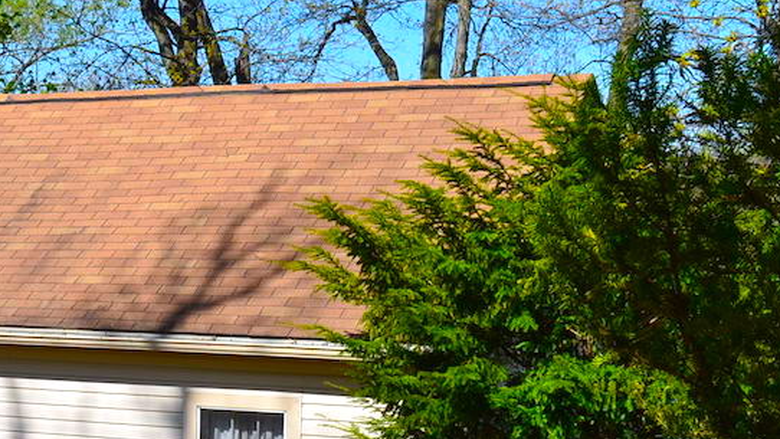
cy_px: 387
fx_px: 1763
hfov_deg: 23.7
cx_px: -29
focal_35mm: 85
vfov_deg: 14.1
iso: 200
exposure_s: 1/400
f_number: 11
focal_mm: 23
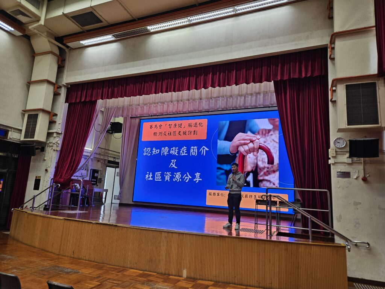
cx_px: 192
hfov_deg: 73.9
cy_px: 144
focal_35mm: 23
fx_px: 256
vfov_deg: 58.9
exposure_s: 1/100
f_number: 1.8
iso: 125
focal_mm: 5.4
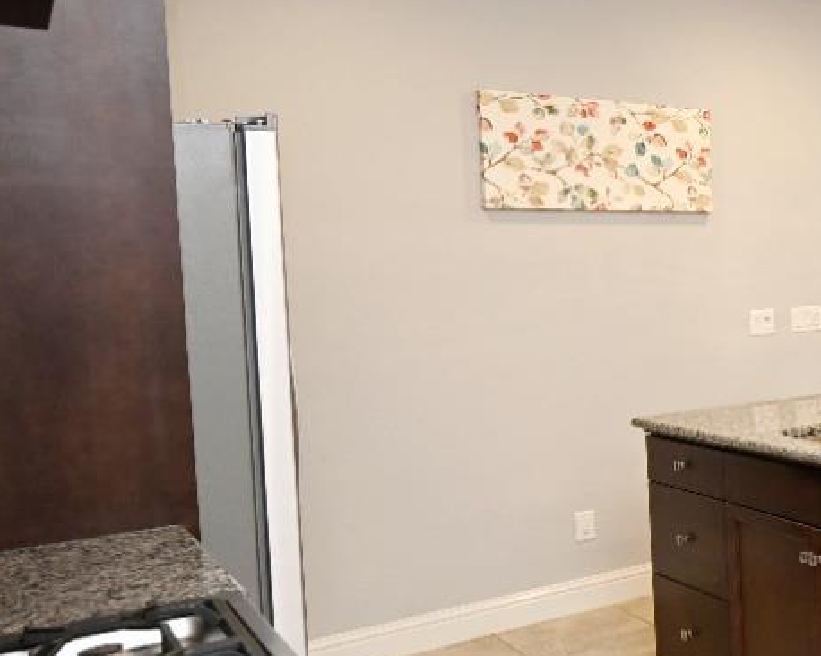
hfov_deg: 30.9
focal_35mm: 43
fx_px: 1044
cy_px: 299
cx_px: 1126
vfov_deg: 34.9
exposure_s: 1/60
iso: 560
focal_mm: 14
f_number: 4
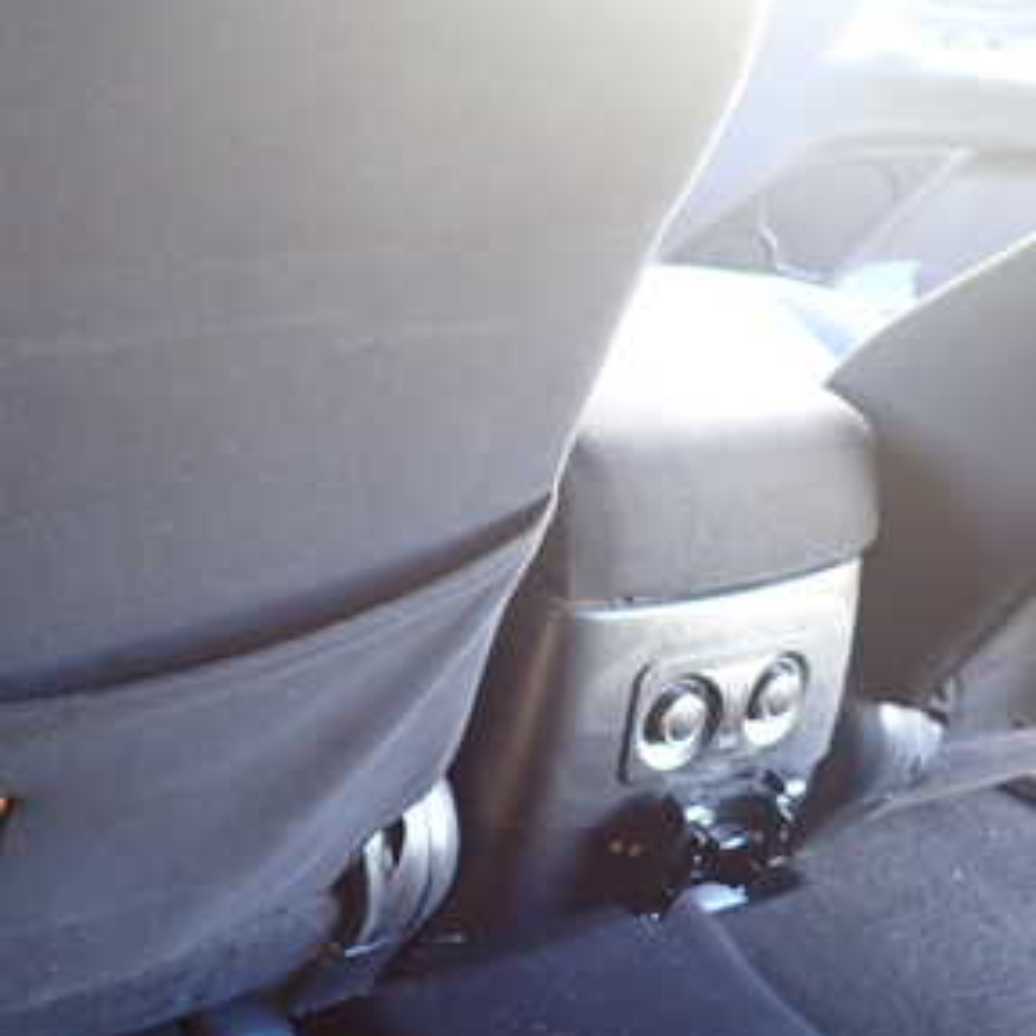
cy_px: 428
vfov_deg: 36.7
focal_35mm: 46
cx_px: 43
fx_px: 1558
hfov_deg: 34.1
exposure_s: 1/30
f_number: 2
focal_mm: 4.5
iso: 640
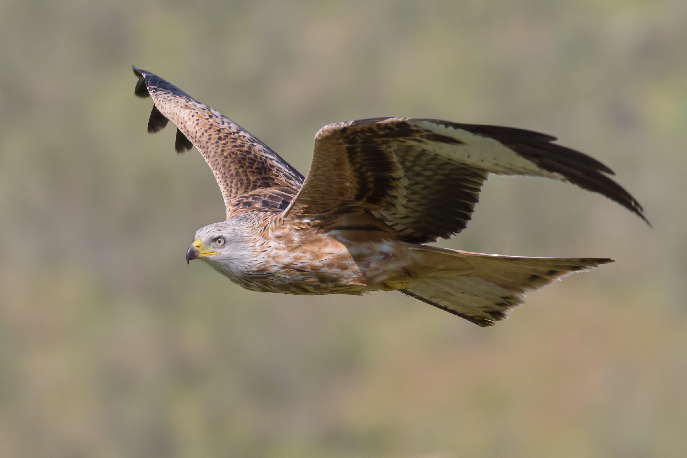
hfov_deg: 4.1
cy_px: 229
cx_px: 344
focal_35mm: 500
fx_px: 9541
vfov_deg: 2.7
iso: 1600
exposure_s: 1/2000
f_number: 8
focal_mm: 500
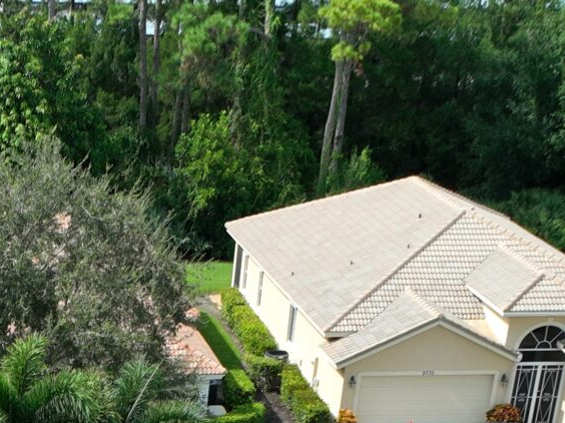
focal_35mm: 109
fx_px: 1778
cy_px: 929
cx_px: -196
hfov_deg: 16.9
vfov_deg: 11.7
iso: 100
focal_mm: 12.29
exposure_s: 1/160
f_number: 2.8
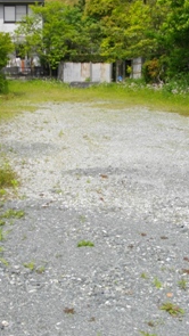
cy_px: 147
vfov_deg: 39.1
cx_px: 79
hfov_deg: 22.6
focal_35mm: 53
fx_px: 472
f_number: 5.5
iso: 100
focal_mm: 5.7
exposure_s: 1/320
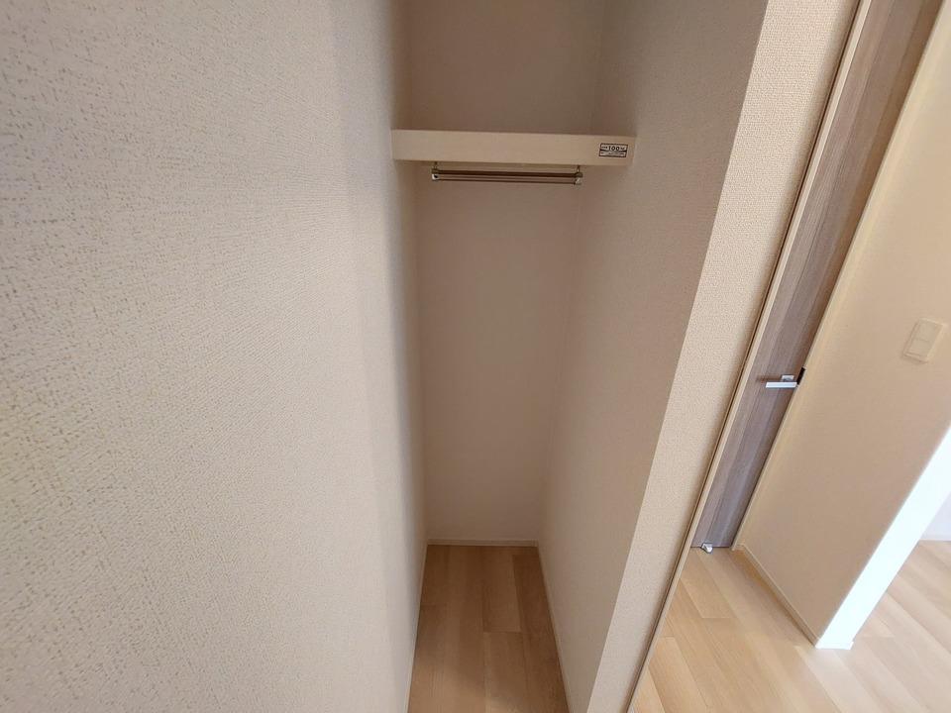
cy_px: 356
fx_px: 357
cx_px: 476
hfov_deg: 106.2
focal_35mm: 13
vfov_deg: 89.9
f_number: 2.2
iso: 320
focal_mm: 1.74
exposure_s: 1/40
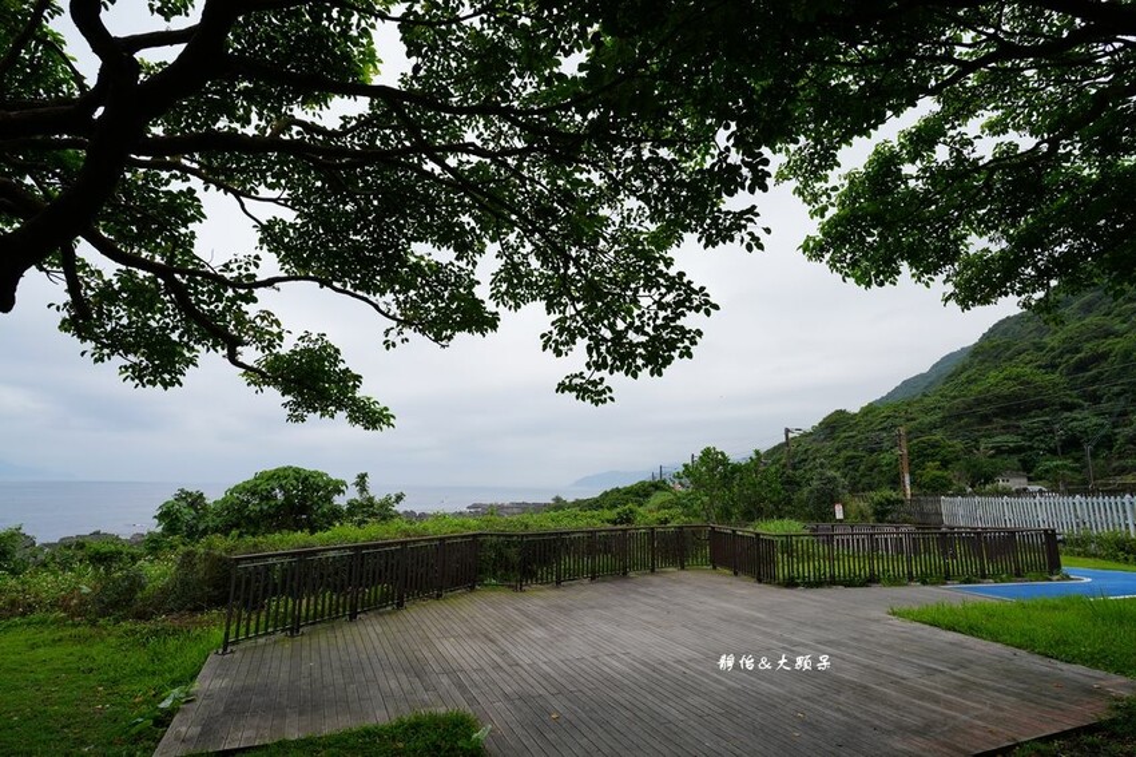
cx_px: 568
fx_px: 599
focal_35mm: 19
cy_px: 378
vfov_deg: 64.5
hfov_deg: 86.9
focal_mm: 19
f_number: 8
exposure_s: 1/250
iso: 160
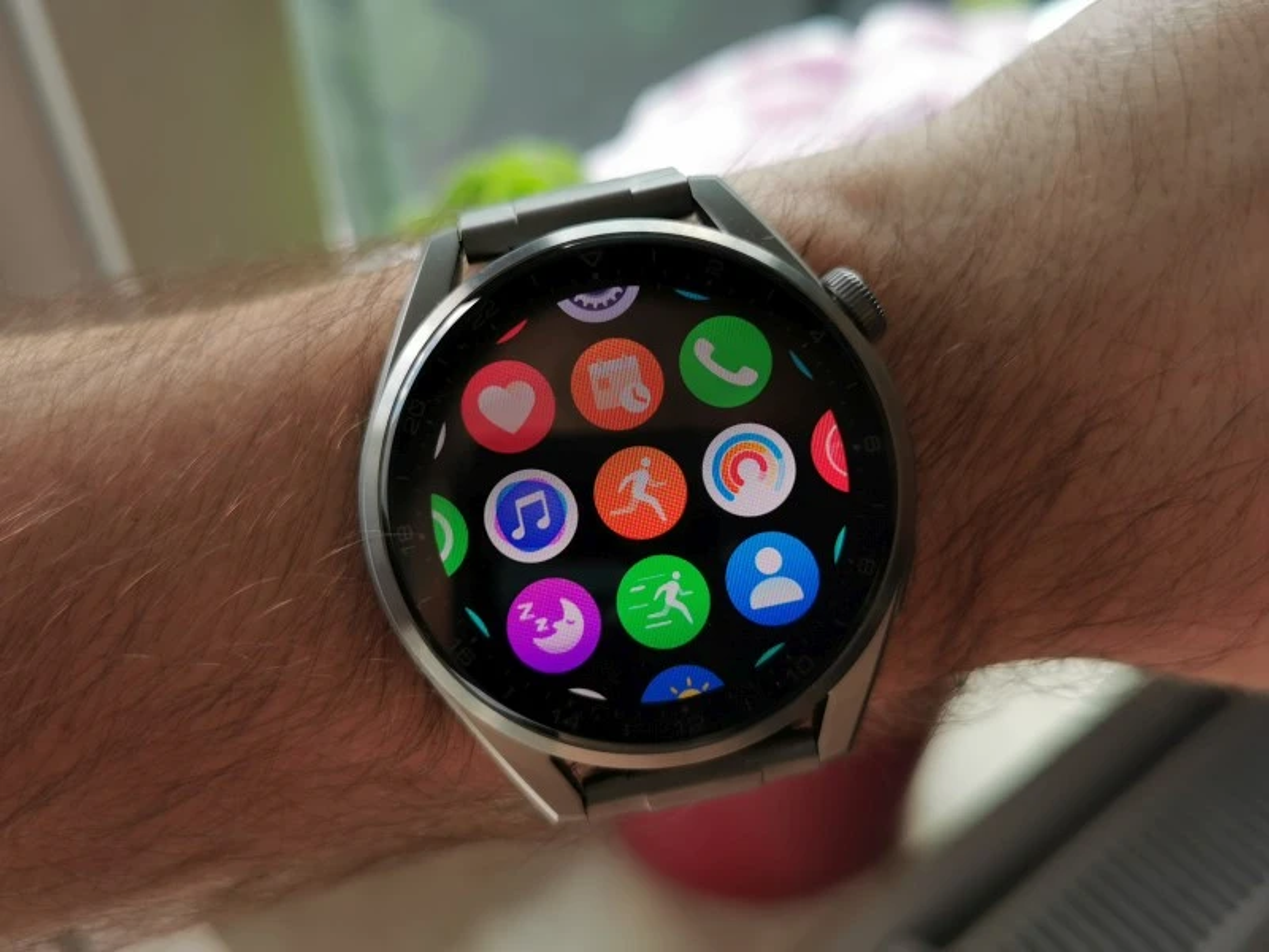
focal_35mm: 37
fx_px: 1356
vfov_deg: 38.7
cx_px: 634
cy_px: 476
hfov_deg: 50.1
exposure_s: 1/245
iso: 50
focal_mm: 5.56
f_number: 1.6
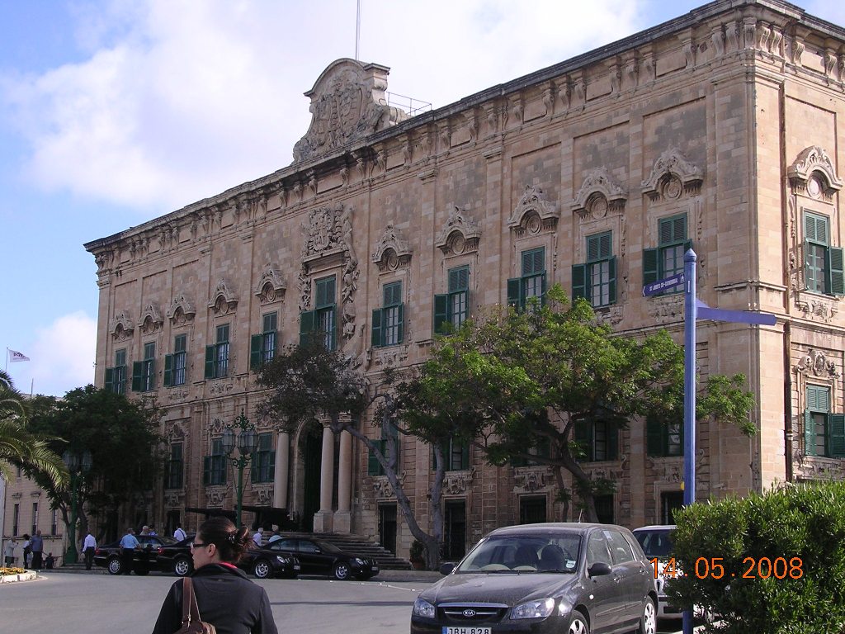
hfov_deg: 32.2
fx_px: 1465
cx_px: 422
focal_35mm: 60
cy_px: 317
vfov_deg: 24.4
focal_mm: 9.1
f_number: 3.4
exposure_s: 1/423
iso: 100
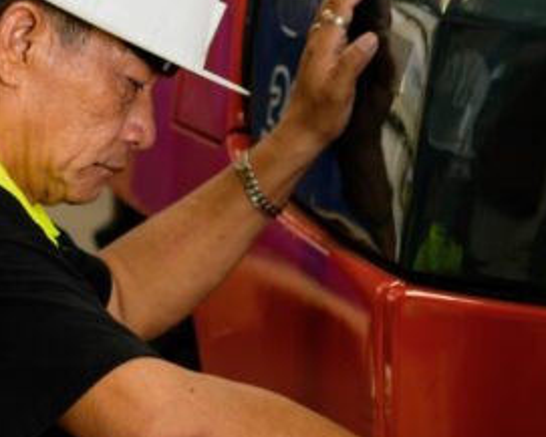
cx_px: 113
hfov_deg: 6.4
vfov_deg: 5.1
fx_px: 4866
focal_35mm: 301
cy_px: 140
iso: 200
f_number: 2.8
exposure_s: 1/80
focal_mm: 85
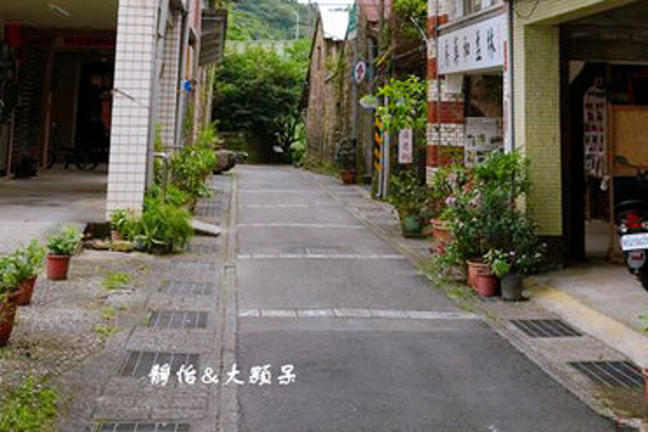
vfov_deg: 23.2
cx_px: 376
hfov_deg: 36.2
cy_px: -31
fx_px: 990
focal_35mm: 55
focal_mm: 24
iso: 320
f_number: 8
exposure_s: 1/320
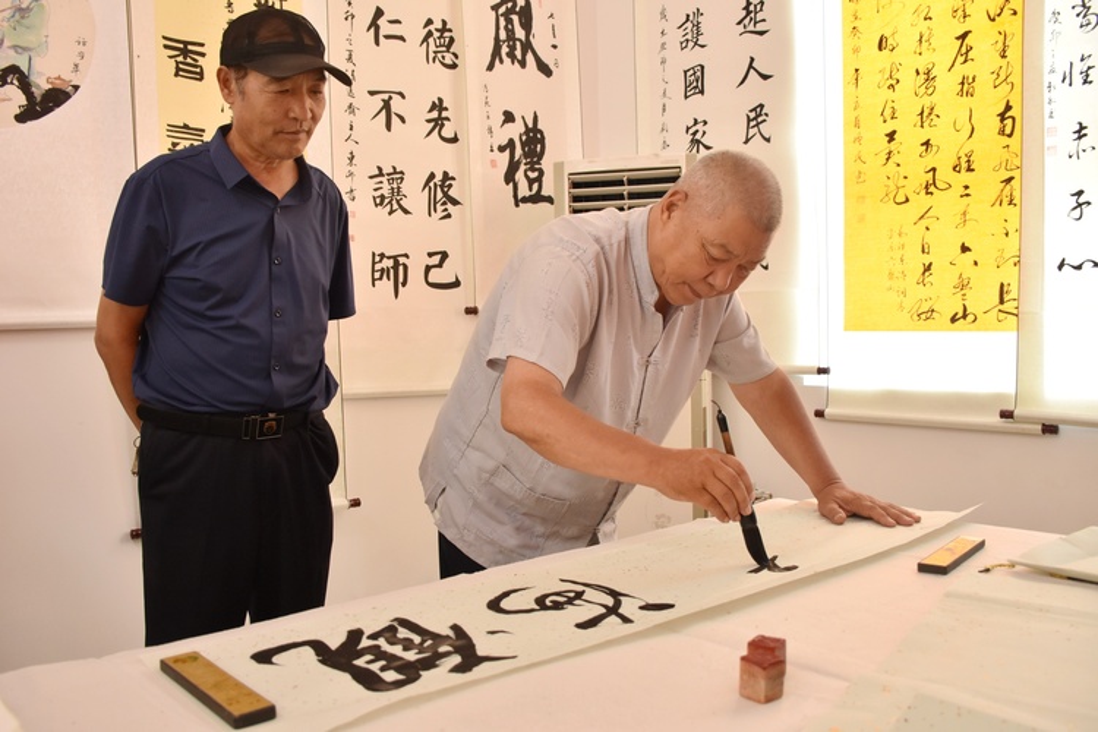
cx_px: 549
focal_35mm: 30
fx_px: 915
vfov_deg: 43.6
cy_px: 366
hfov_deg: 61.9
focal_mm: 20
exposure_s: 1/125
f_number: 3.5
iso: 800
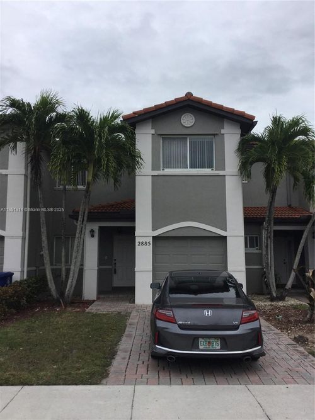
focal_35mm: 31
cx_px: 158
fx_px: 376
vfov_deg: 58.4
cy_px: 210
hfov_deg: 45.4
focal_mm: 3.3
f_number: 2.4
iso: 25
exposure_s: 1/1199
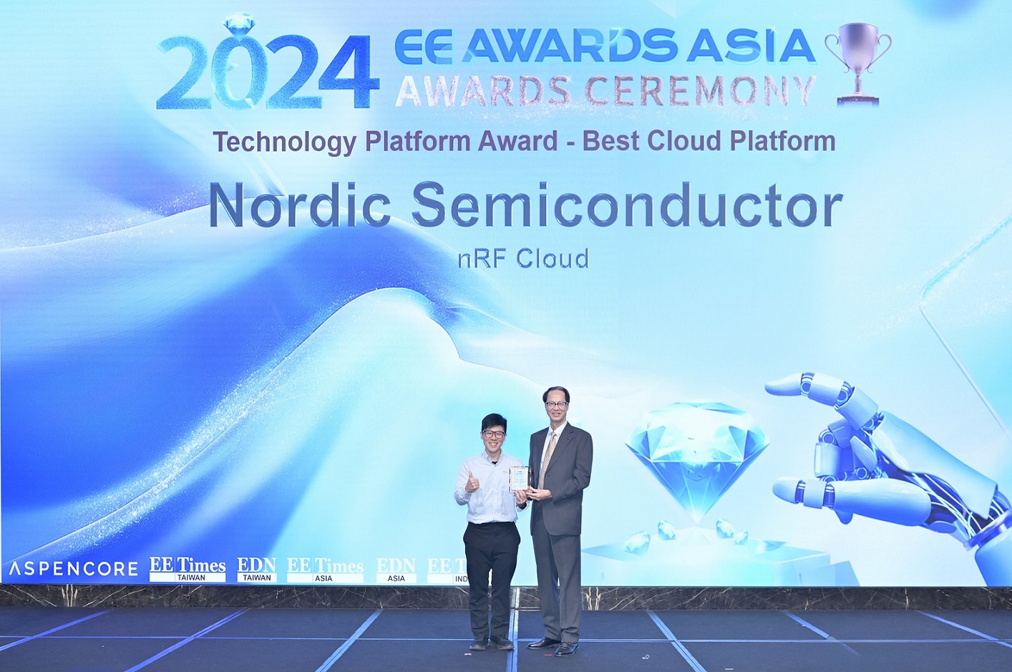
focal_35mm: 40
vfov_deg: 33.3
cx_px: 506
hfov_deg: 48.5
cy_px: 336
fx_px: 1123
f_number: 4.5
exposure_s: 1/125
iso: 1000
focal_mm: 40
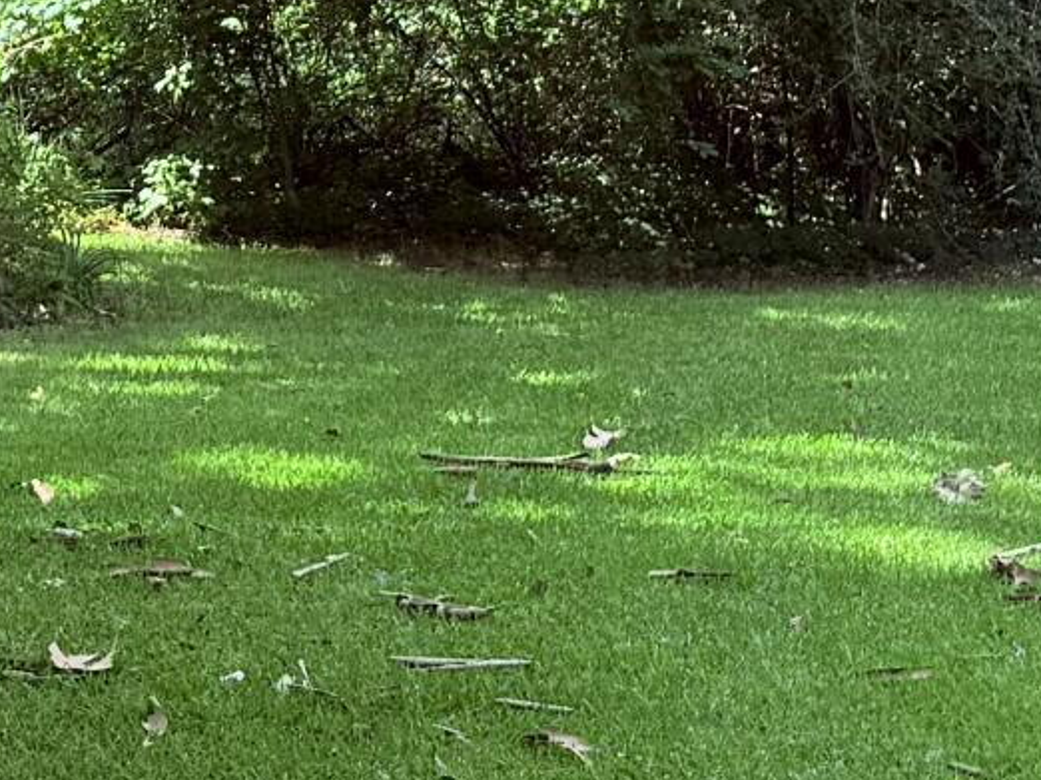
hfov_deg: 14.2
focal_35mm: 138
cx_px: 166
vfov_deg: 10.6
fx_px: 4148
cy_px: -60
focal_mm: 6.76
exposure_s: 1/575
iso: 100
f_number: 1.78
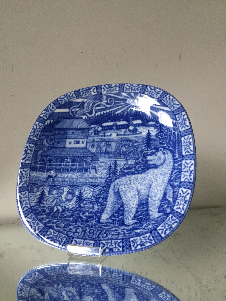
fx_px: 252
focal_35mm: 29
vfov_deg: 61.7
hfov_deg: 48.2
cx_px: 113
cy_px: 150
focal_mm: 4.15
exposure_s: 1/33
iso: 250
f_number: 2.2
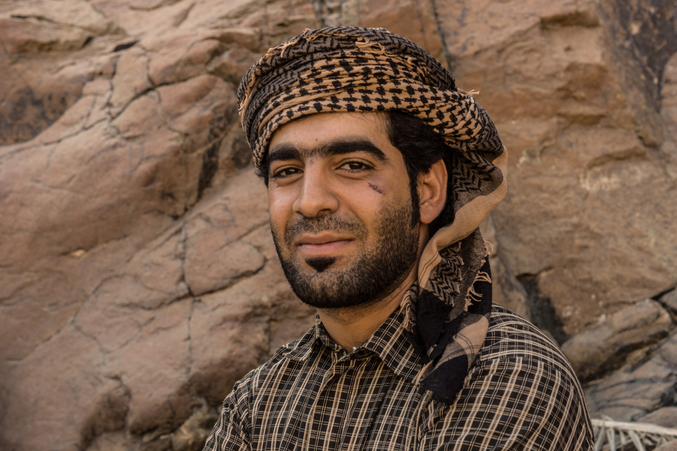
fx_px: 1410
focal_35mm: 75
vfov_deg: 18.2
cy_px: 226
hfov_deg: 27.0
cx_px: 338
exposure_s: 1/60
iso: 100
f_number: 6.3
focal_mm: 50
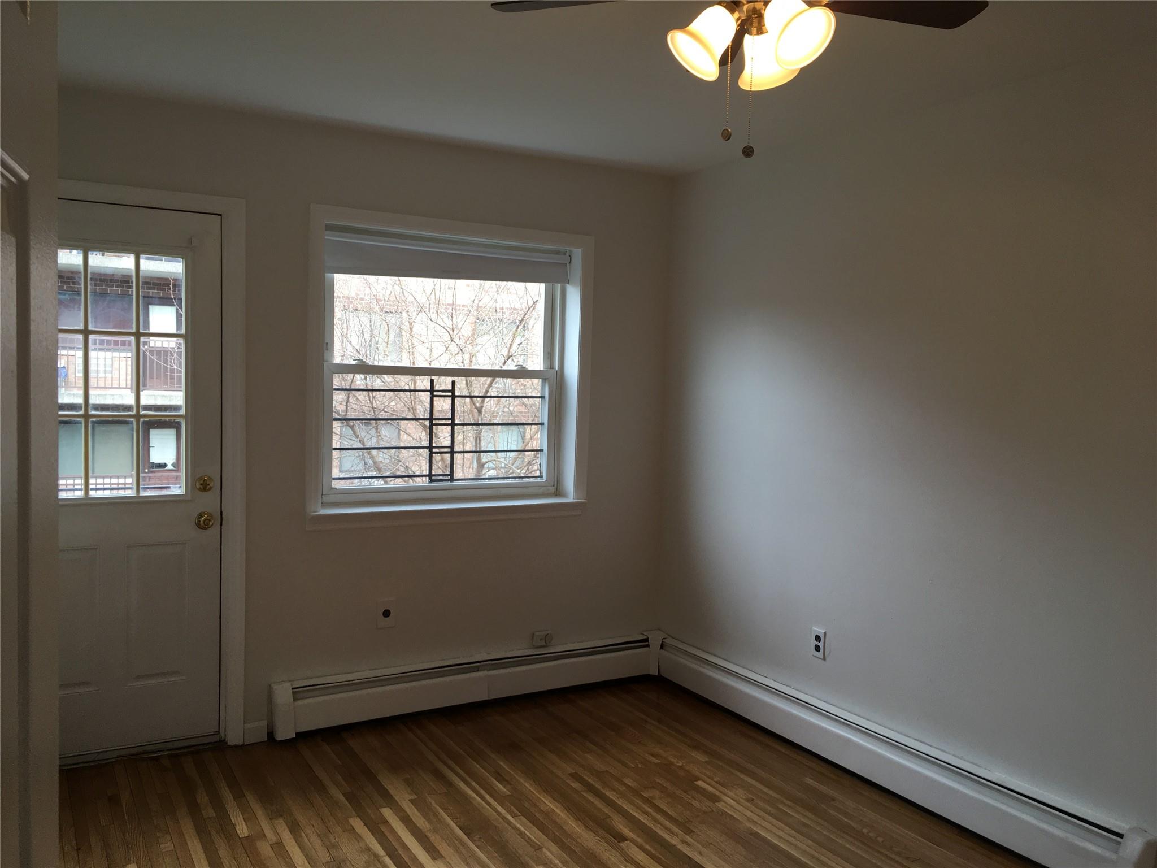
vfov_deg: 48.2
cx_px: 578
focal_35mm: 29
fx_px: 969
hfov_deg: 61.7
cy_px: 434
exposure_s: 1/120
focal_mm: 4.15
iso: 40
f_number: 2.2
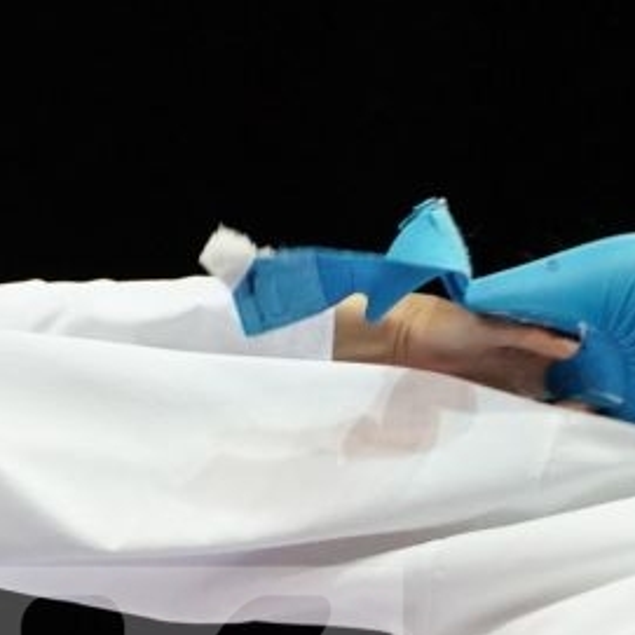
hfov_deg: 1.9
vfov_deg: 1.9
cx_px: -609
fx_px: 19550
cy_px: 780
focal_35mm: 942
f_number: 2.8
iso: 3200
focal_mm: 167
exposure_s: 1/1000
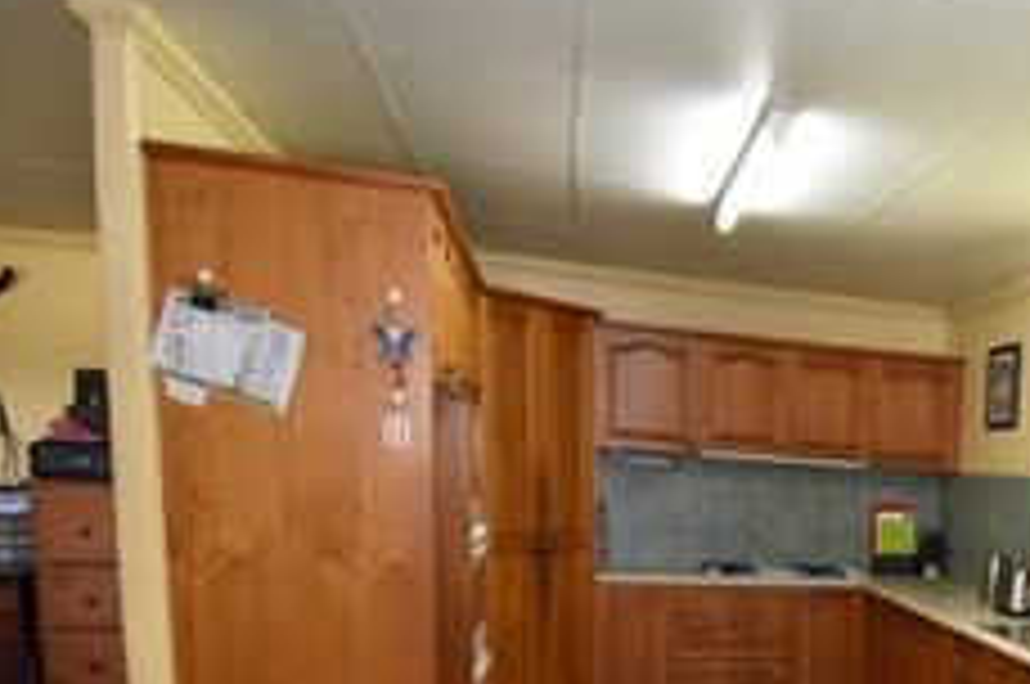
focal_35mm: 37
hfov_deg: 45.0
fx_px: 1057
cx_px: 1003
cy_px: 677
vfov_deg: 33.0
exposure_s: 1/80
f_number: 4.5
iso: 800
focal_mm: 12
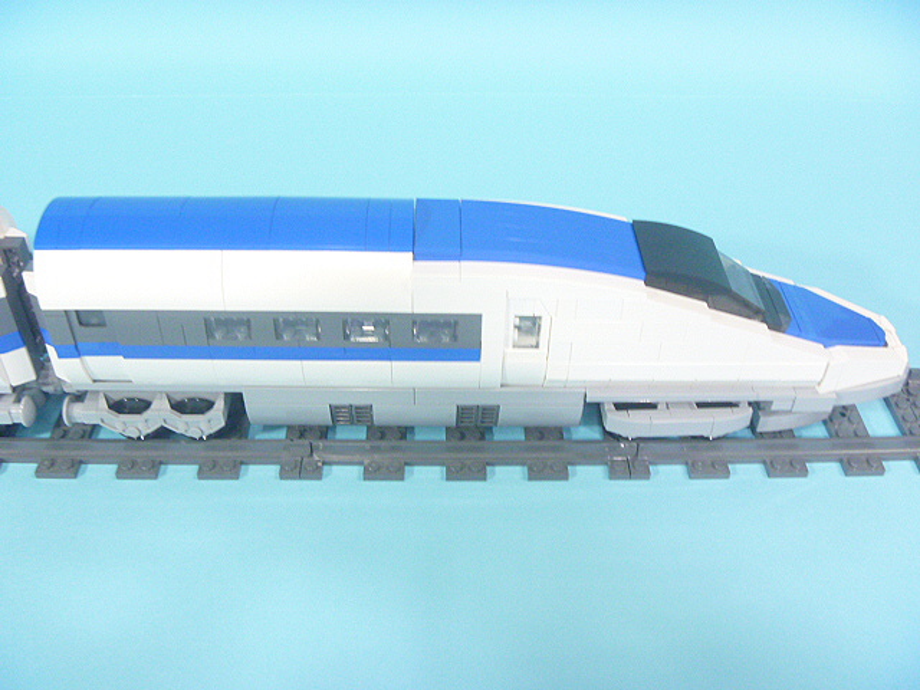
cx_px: 460
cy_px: 345
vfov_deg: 40.7
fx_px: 930
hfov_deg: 52.6
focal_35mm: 35
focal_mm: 6.3
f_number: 3.5
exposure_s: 1/15
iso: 400
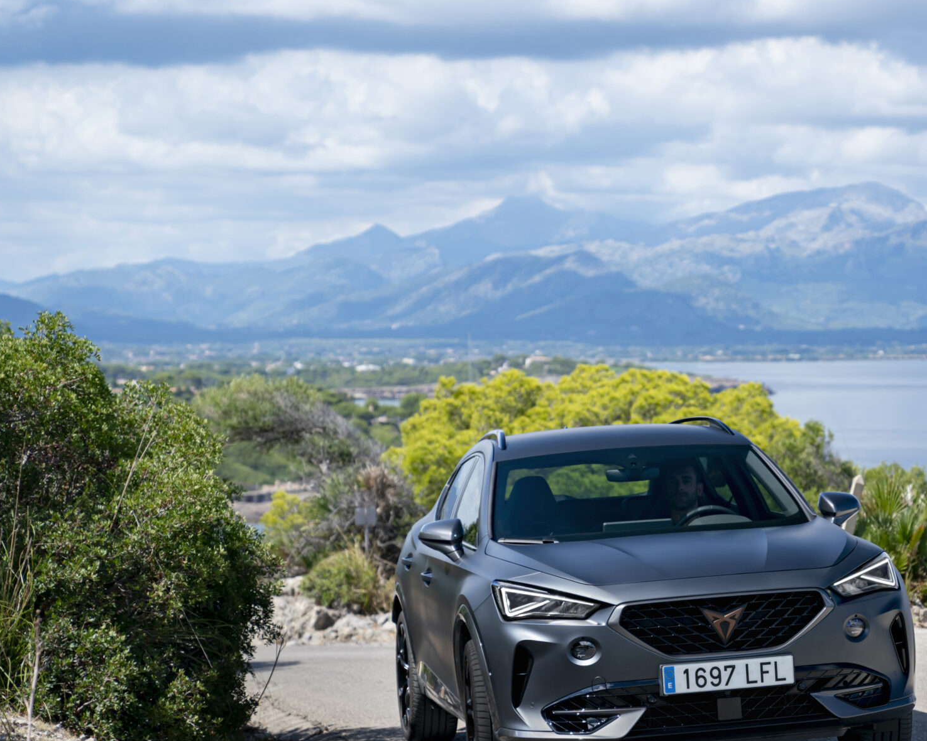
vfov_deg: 13.5
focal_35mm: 114
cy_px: 458
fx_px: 3128
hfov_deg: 16.7
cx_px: 736
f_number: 3.5
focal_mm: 70
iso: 320
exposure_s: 1/1600
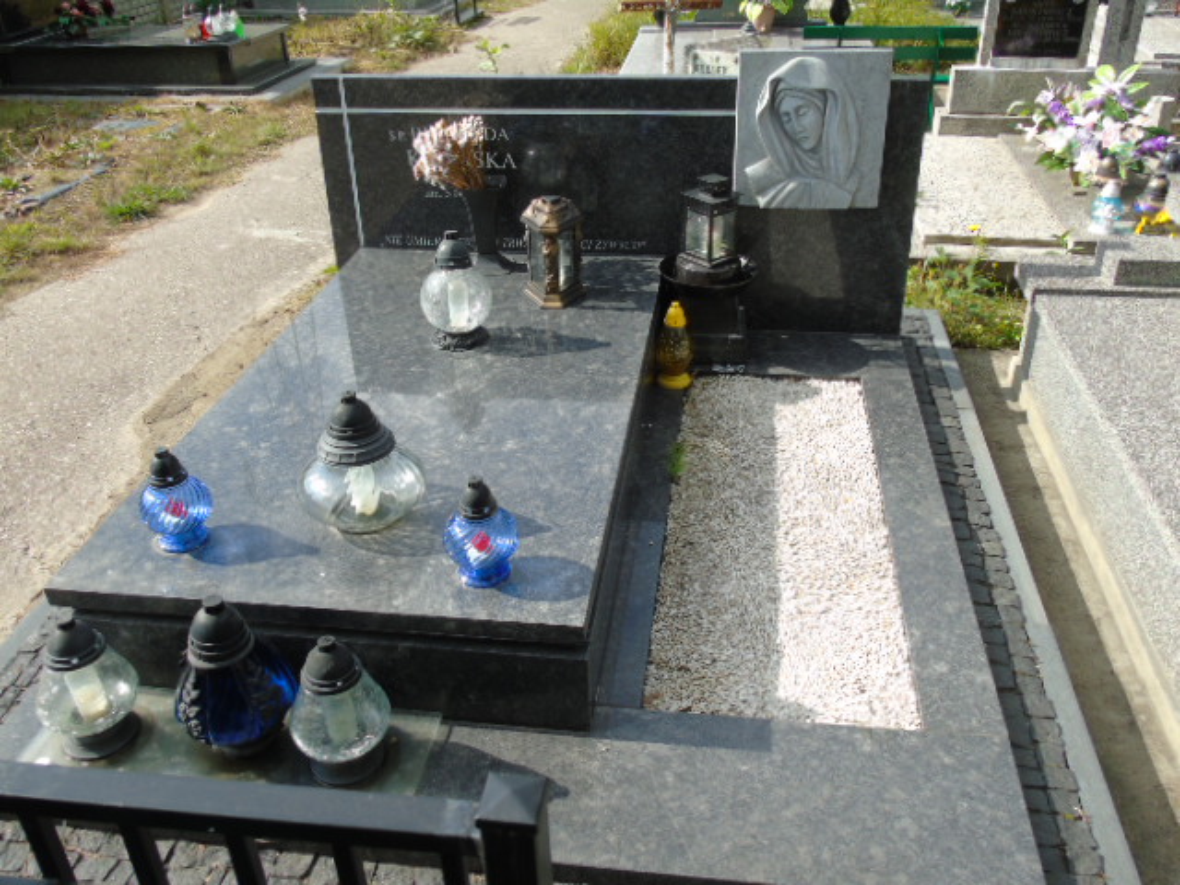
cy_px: 442
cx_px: 590
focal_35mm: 29
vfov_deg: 48.2
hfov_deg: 61.7
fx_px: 989
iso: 80
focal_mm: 5.2
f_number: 3.6
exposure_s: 1/500
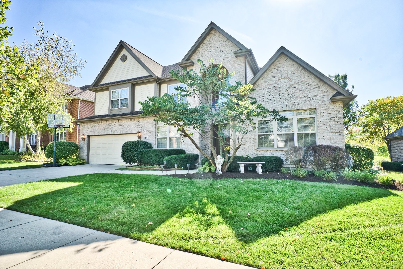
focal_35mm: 18
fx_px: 202
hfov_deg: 90.0
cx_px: 202
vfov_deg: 67.5
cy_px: 134
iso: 320
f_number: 10
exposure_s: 1/320
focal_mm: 18
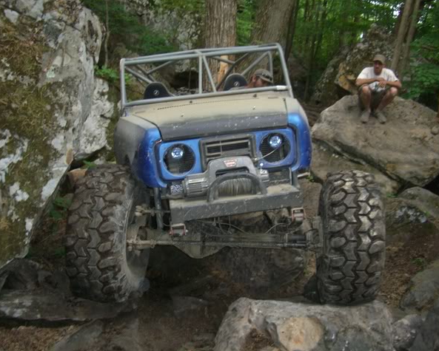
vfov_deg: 37.4
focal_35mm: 40
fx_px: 520
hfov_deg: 45.8
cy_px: 176
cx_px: 221
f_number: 2.8
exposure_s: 1/60
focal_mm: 7.9
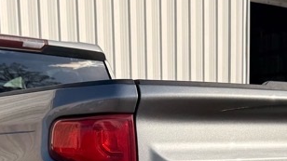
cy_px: 255
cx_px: 147
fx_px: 662
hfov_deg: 24.5
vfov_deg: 13.0
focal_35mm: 87
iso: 80
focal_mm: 6.76
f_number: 1.78
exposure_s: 1/3021
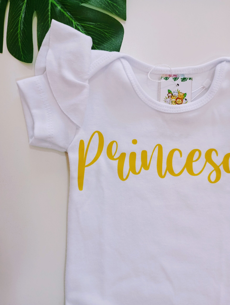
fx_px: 247
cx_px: 115
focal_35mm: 28
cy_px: 152
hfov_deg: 49.9
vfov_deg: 63.4
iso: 388
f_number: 1.8
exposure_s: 1/50
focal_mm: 4.27
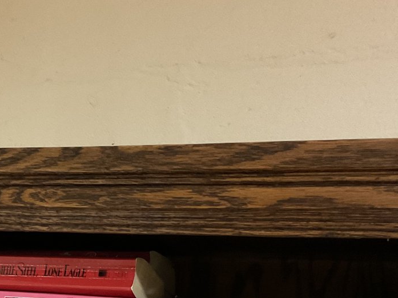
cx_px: 97
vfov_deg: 22.6
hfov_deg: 30.2
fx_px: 724
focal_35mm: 63
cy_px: 278
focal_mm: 3
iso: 320
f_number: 1.8
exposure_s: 1/30
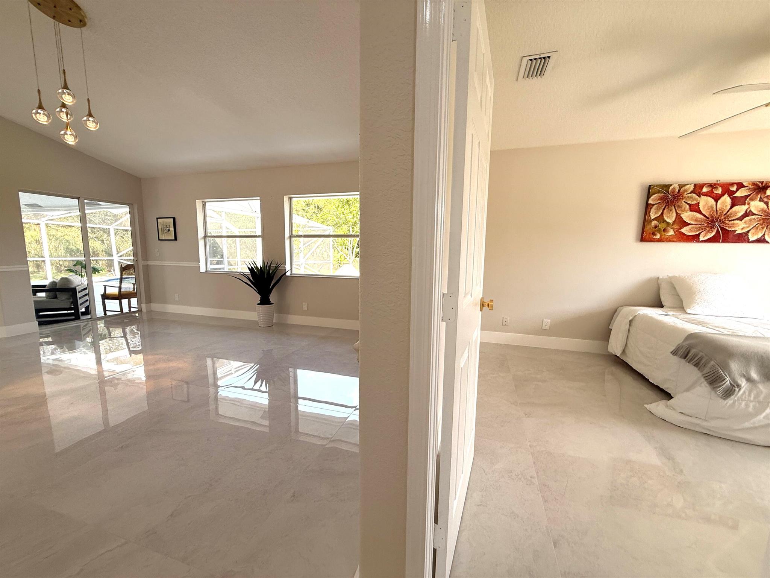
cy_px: 289
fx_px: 311
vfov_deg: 85.7
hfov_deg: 102.1
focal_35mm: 14
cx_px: 385
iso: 64
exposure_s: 1/248
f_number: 2.2
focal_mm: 2.22
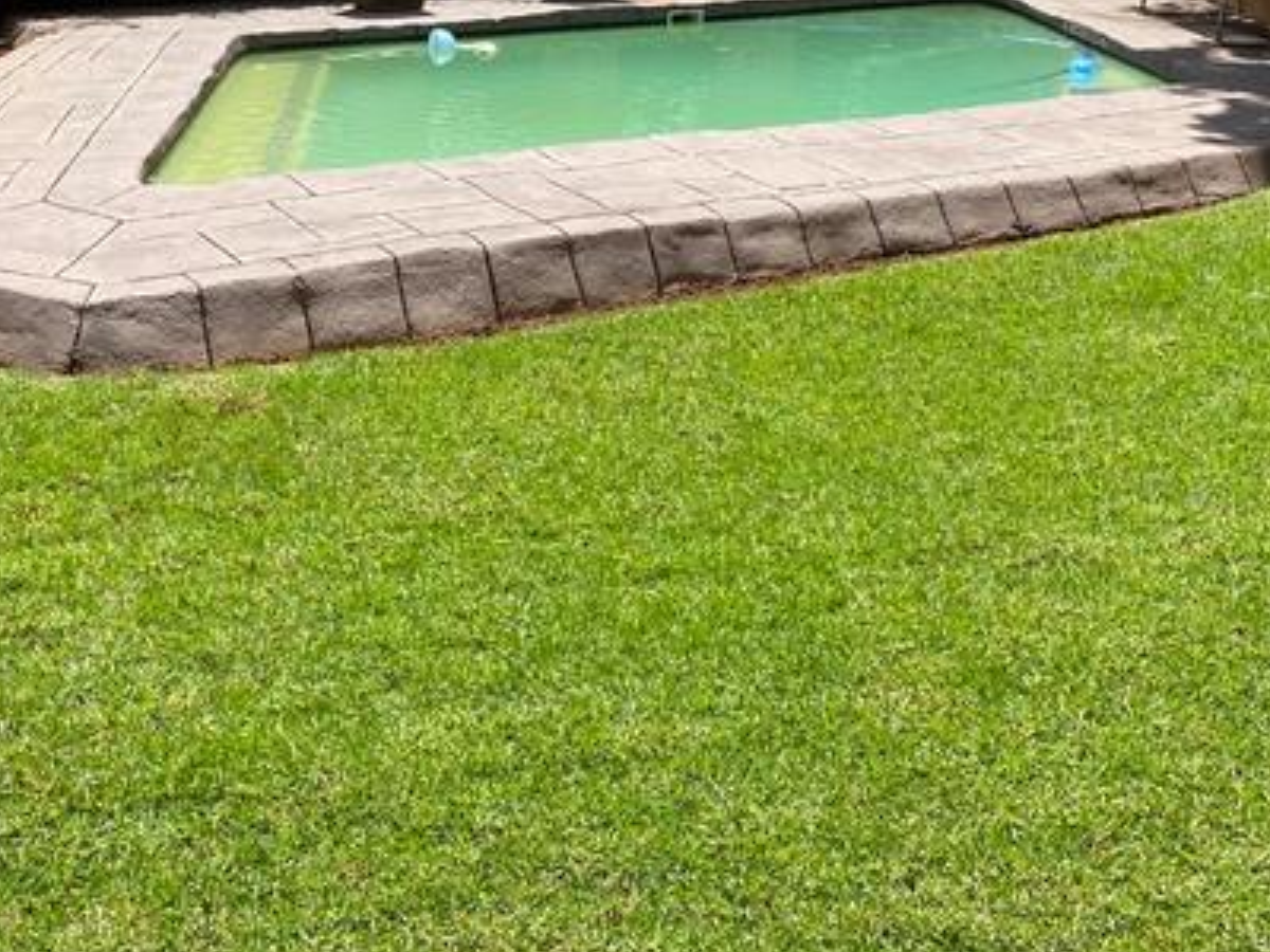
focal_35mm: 52
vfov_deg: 27.2
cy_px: 136
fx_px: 1908
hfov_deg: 36.6
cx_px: 470
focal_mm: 4.25
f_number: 1.8
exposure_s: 1/1812
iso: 32
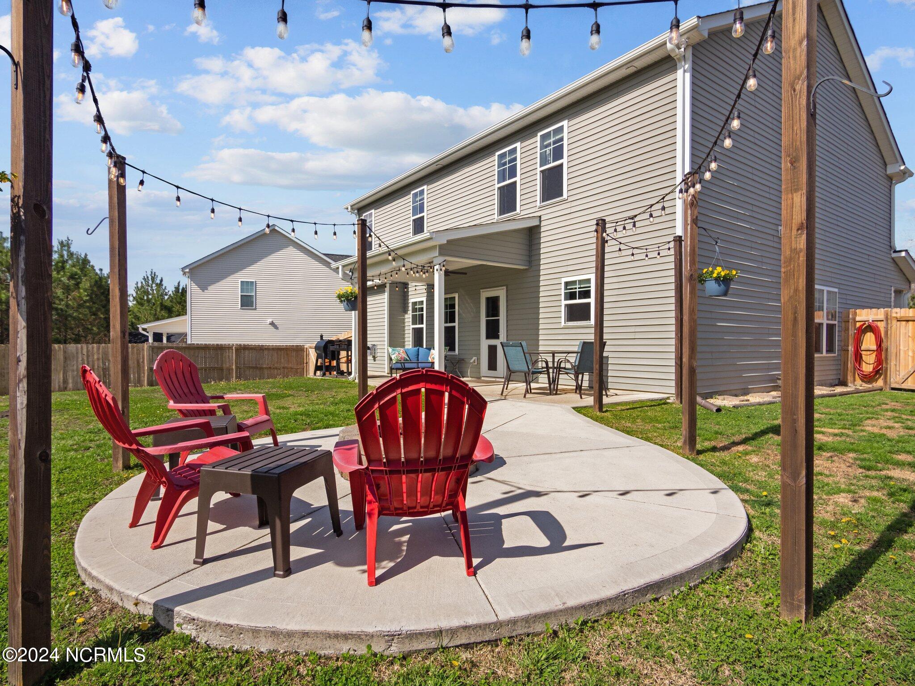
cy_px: 343
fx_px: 529
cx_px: 458
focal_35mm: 20
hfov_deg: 81.7
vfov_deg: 66.0
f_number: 5.6
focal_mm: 10
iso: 200
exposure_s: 1/1250
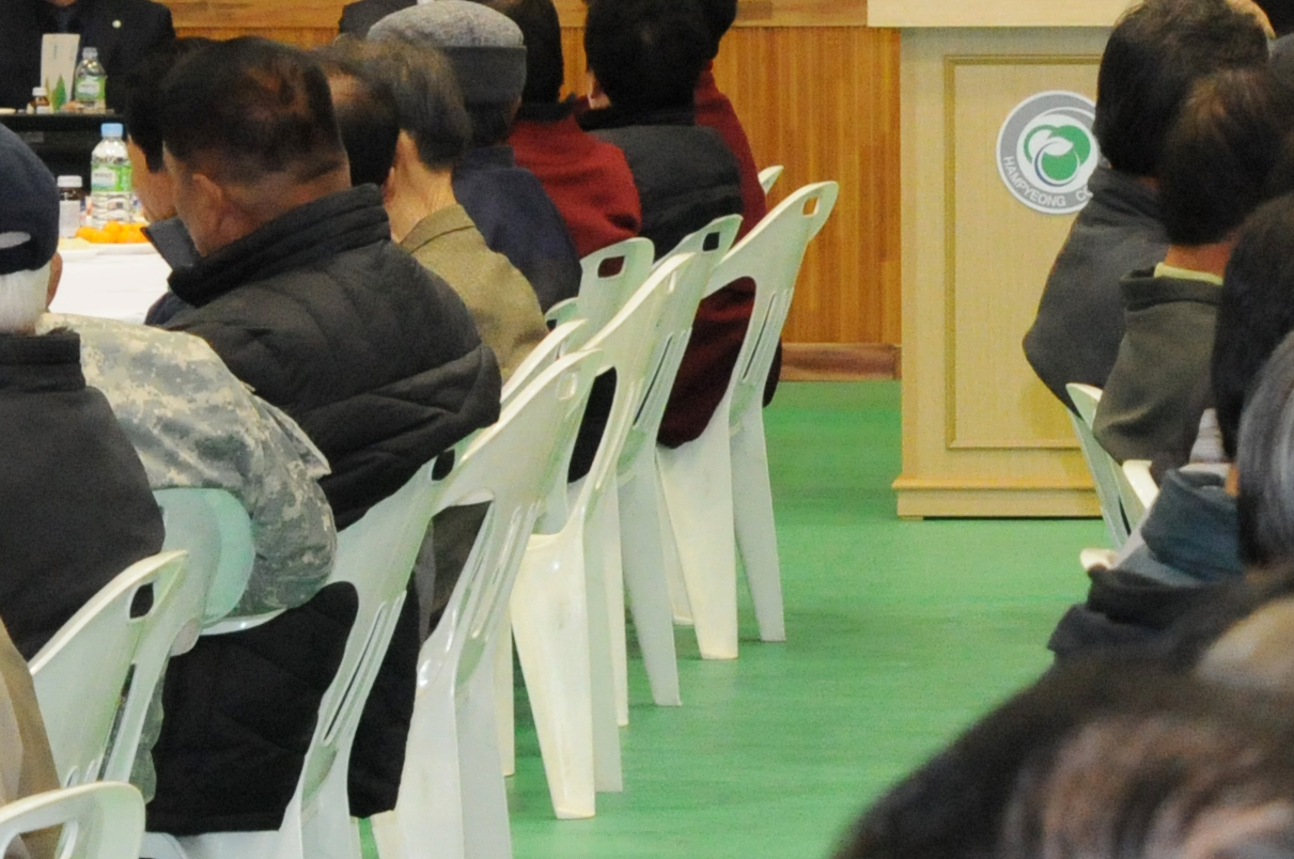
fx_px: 9153
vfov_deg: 5.4
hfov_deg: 8.1
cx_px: 1017
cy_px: 114
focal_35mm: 255
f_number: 9
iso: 2000
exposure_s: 1/60
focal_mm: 48
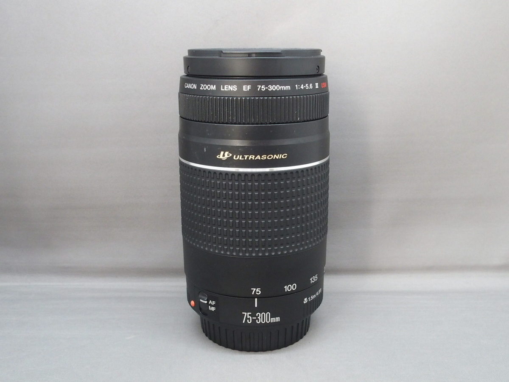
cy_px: 191
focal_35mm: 38
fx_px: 559
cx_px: 254
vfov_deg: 37.7
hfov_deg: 49.0
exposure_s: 1/15
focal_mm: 8.1
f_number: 5.6
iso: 800
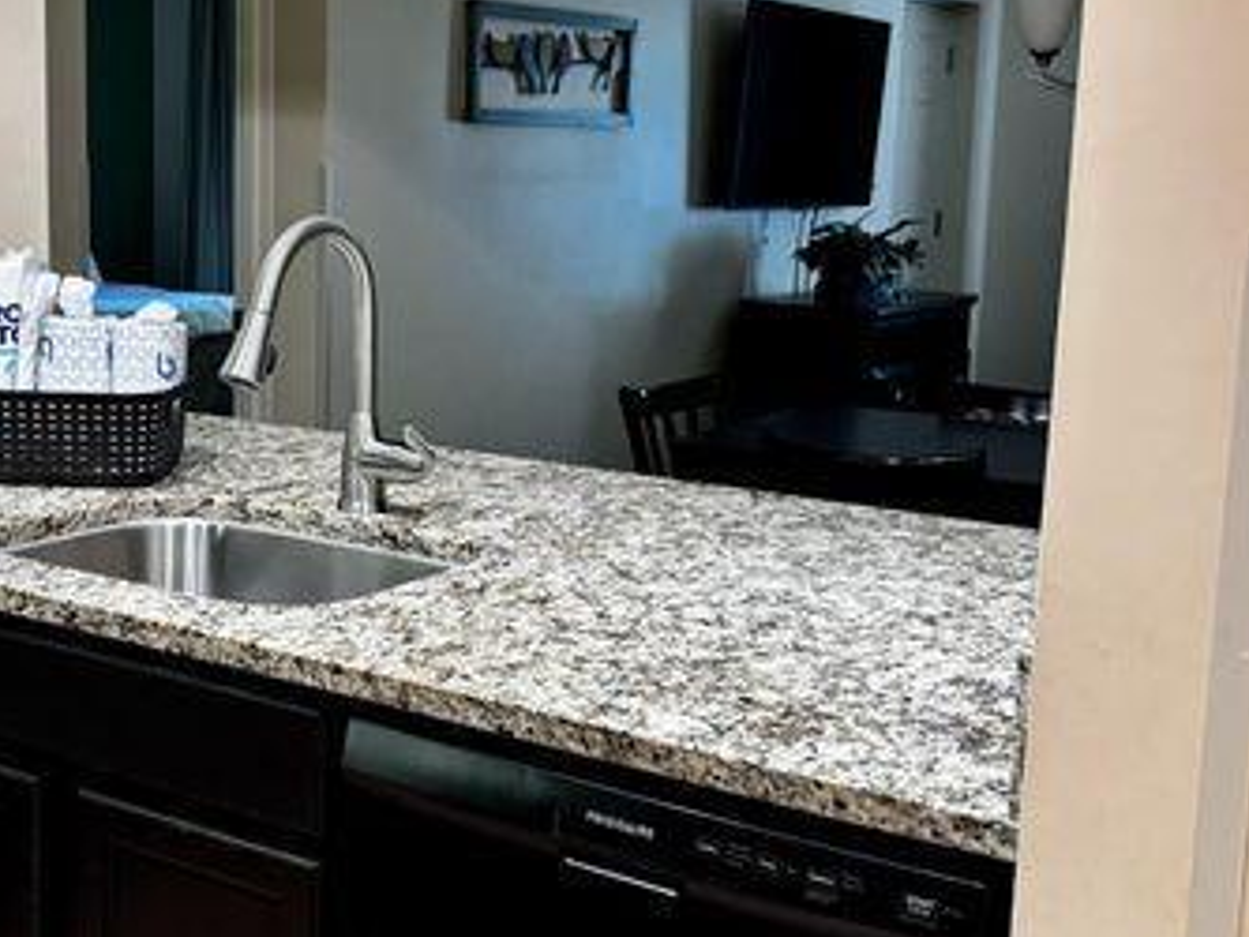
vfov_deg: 29.1
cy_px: 439
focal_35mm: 50
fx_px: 1805
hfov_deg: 37.4
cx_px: 349
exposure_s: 1/60
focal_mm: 5.96
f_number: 1.6
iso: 250
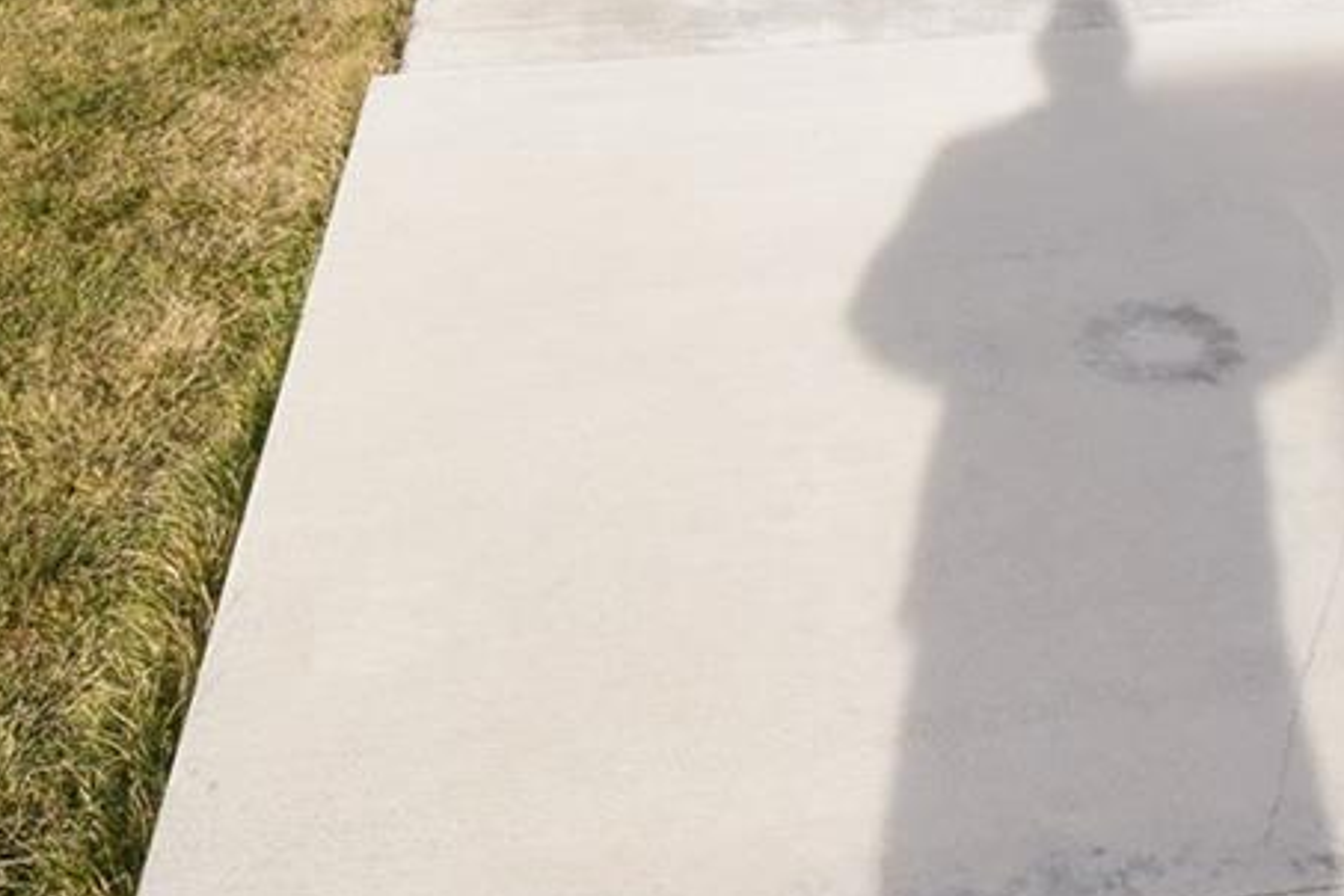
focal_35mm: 53
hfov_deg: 36.8
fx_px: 1979
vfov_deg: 21.8
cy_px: -401
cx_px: 979
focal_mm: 10
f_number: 10
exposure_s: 1/200
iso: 250
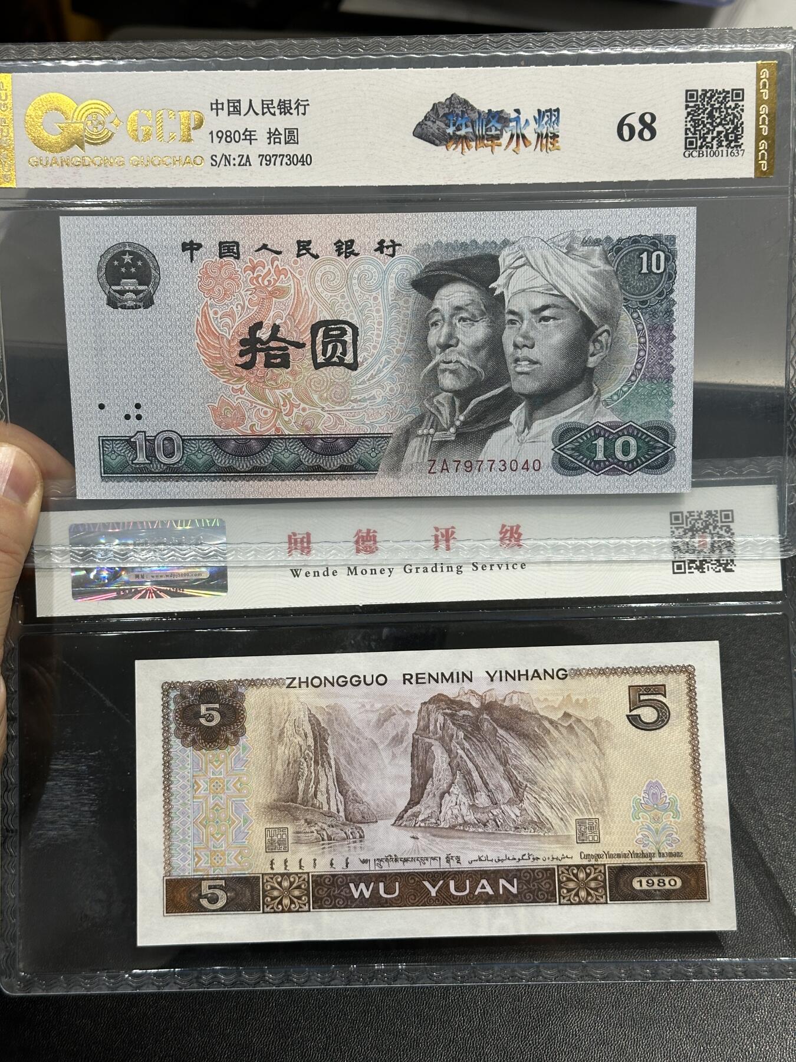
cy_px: 531
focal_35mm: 48
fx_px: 1472
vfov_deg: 39.7
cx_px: 398
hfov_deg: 30.3
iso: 100
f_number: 1.78
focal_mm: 6.86
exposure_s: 1/50
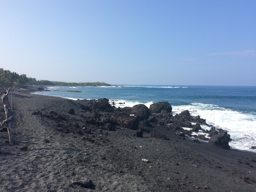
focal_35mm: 29
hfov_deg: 61.7
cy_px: 96
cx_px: 128
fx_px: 214
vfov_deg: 48.2
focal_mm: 4.15
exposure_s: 1/2160
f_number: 2.2
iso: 32
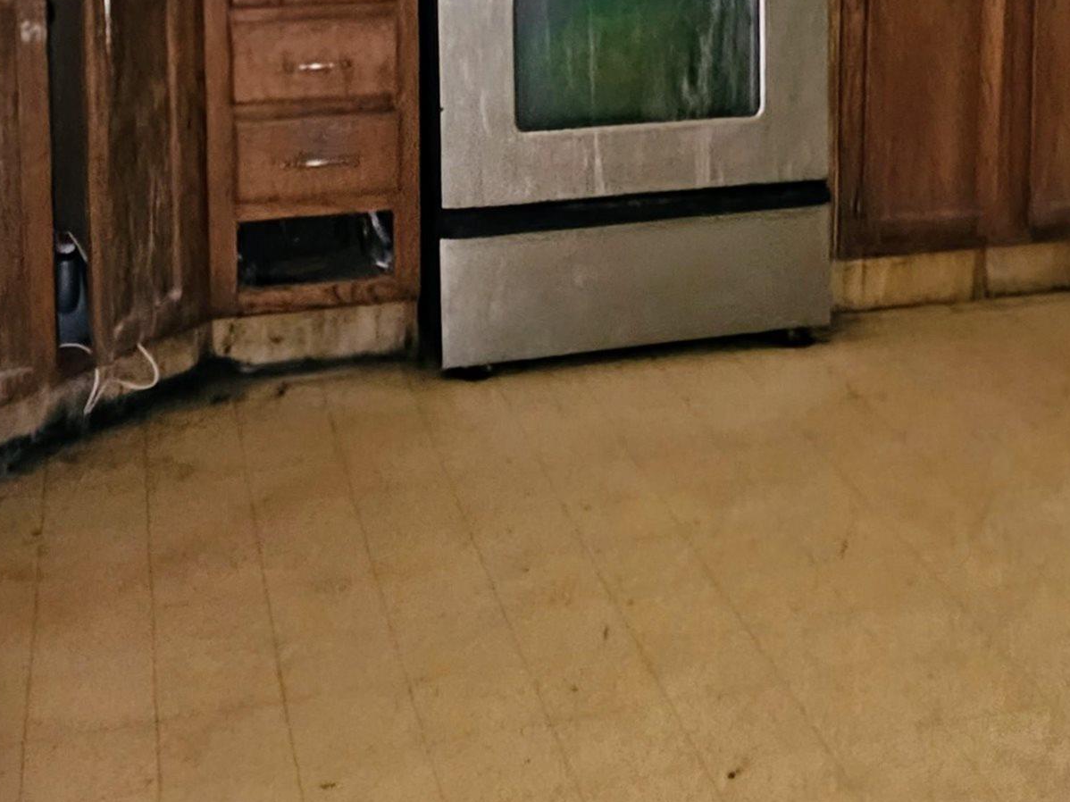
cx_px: 793
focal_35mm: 59
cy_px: -81
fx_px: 1823
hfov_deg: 32.1
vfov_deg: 23.3
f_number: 1.7
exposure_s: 1/7.4
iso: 1000
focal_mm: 6.3
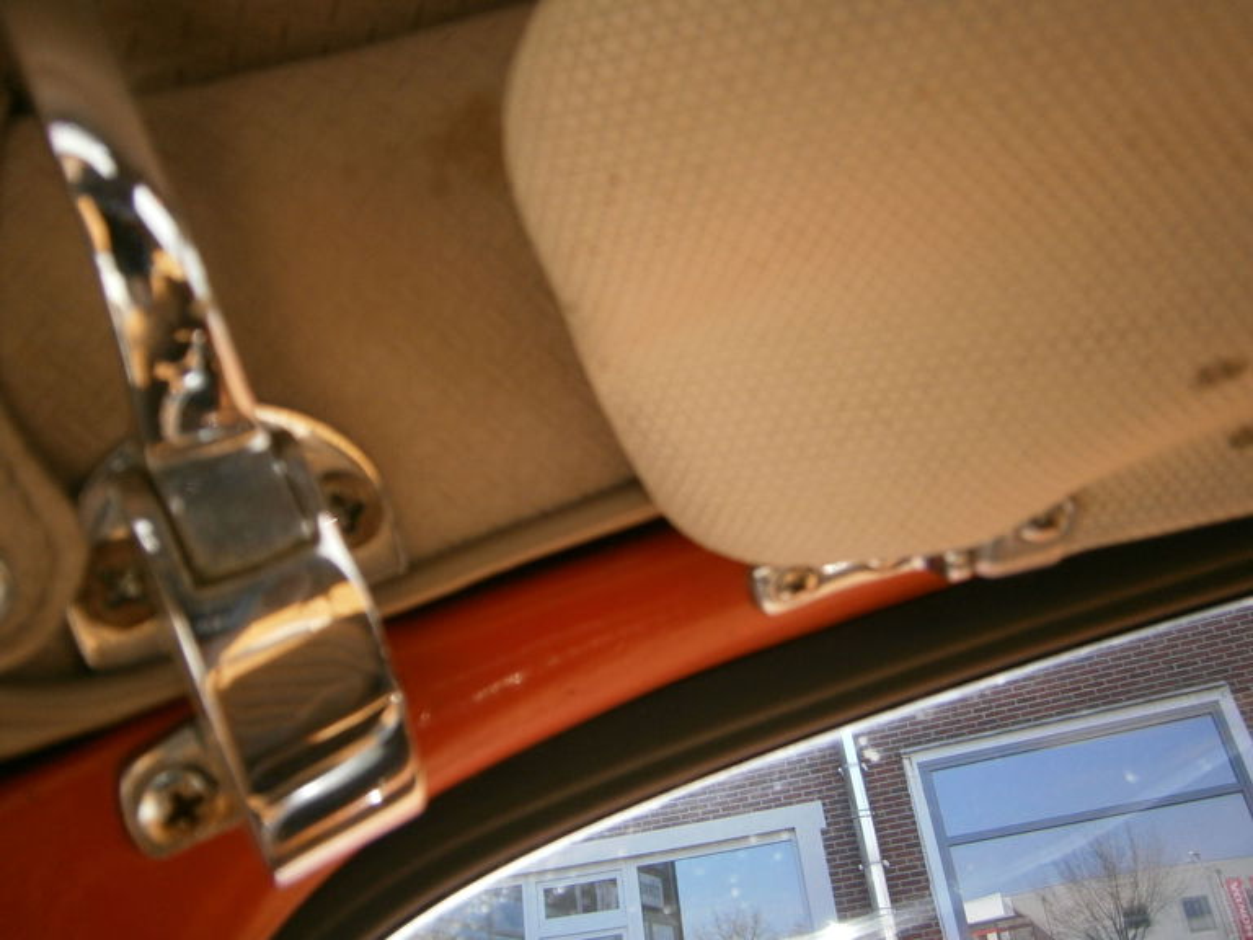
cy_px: 470
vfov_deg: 53.1
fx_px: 941
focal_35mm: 26
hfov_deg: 67.3
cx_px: 626
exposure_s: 1/250
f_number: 2.8
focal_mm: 4.7
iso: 160
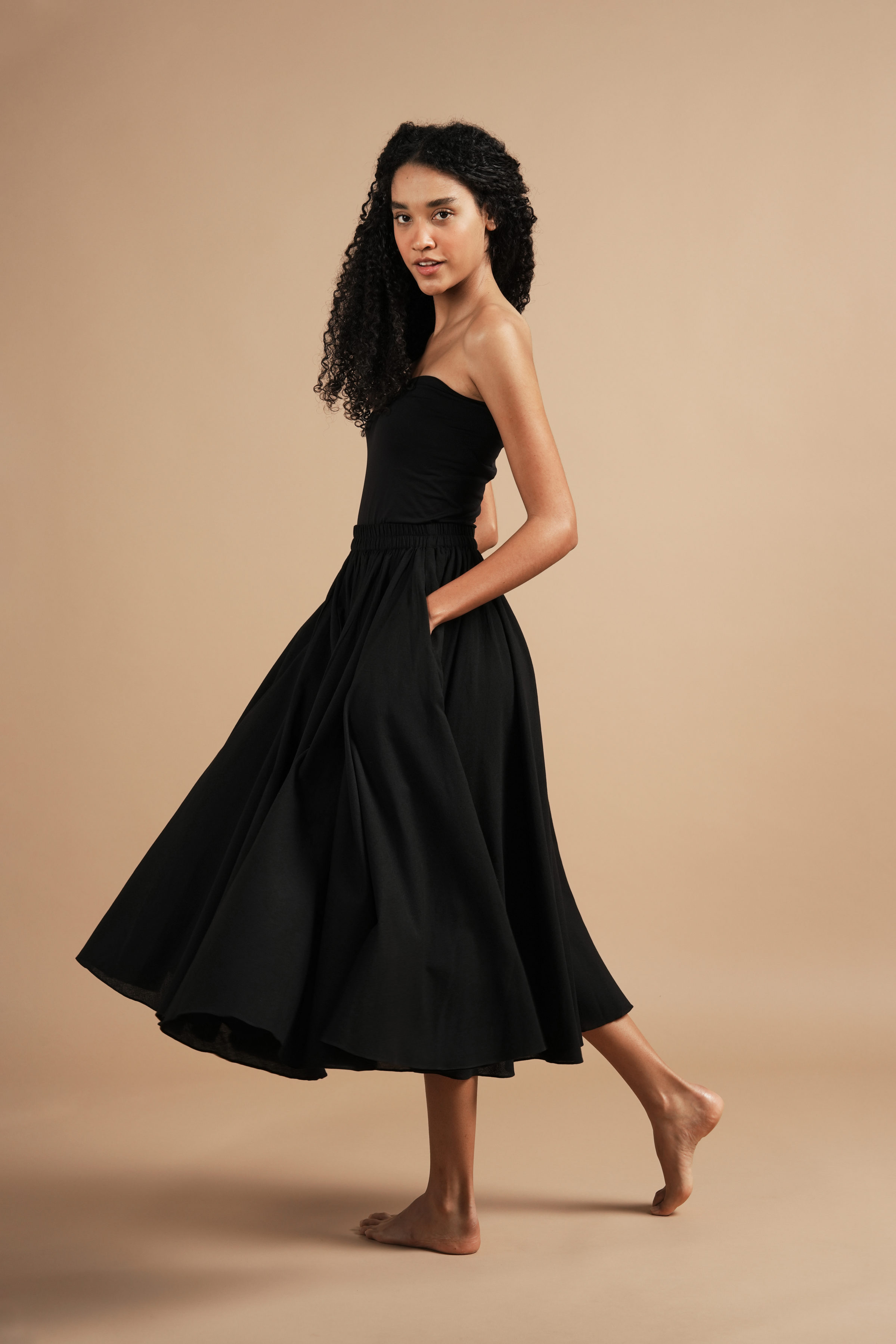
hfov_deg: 19.5
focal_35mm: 70
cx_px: 448
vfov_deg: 28.8
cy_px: 672
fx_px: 2613
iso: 250
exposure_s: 1/125
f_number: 10
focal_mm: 70
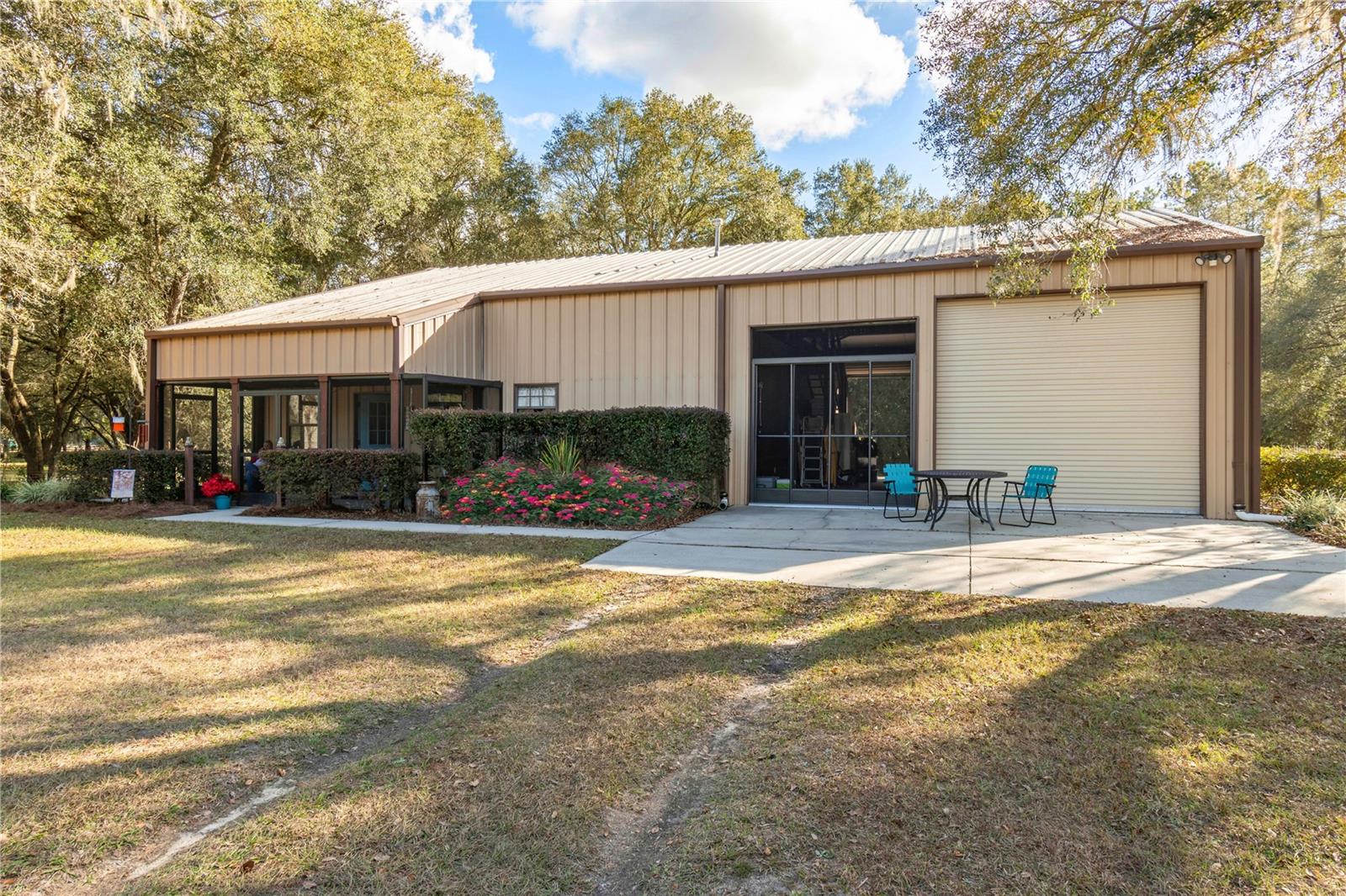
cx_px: 673
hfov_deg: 81.2
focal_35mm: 21
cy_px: 448
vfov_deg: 59.5
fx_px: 785
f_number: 9
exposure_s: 1/25
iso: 200
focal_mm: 14
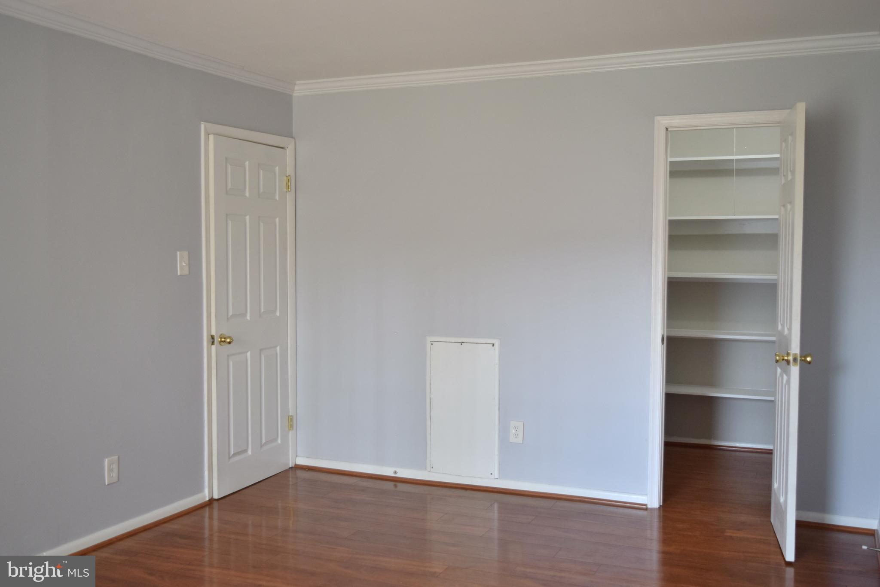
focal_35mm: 36
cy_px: 294
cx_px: 440
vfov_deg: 36.9
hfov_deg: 53.1
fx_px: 880
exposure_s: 1/60
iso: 400
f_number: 4
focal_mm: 24
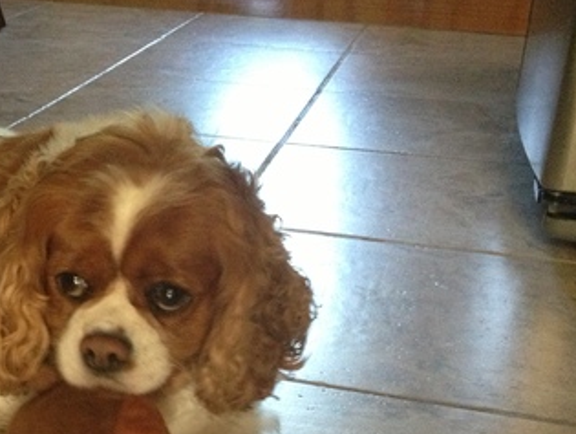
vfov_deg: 20.5
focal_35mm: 71
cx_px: 123
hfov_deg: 26.9
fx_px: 1183
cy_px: 366
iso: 400
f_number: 2.4
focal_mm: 4.28
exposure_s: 1/20
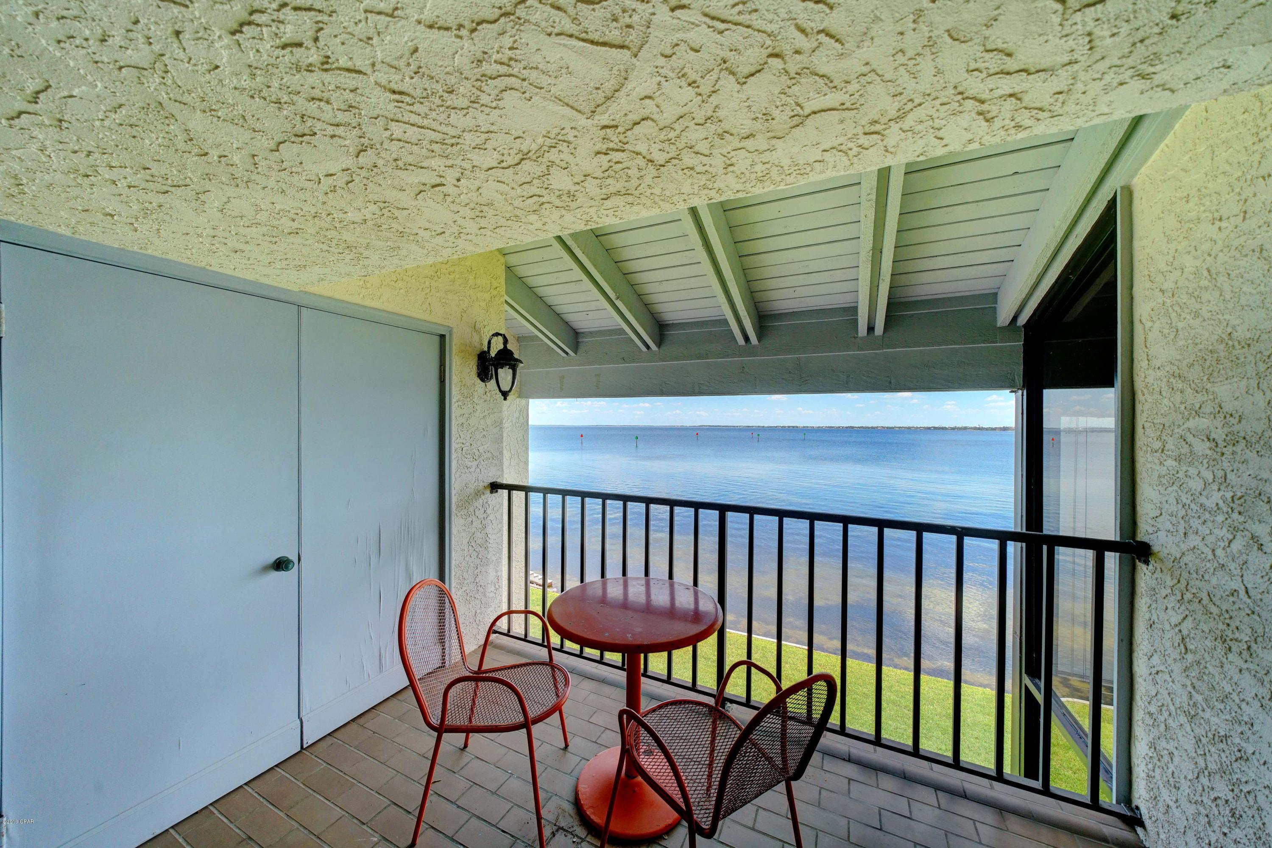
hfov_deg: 112.6
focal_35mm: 12
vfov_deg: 90.0
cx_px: 636
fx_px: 424
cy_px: 424
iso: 100
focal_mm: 12
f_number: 8
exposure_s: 1/100
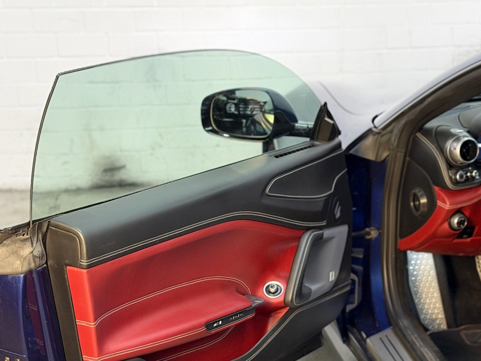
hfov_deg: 24.9
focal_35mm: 78
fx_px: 1084
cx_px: 322
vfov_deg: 18.7
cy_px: 283
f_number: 1.78
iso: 500
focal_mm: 6.76
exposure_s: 1/33
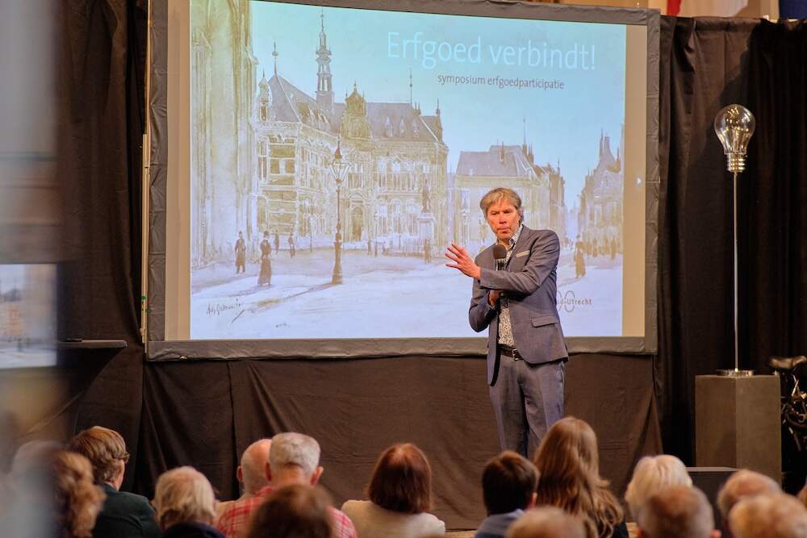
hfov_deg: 16.0
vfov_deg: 10.7
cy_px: 269
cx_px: 404
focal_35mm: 128
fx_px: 2870
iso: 1000
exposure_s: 1/200
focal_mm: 85
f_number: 2
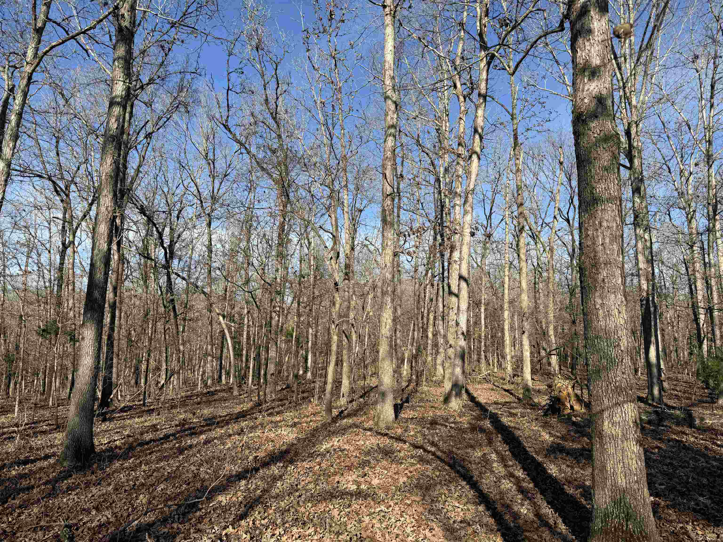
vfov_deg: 56.8
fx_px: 501
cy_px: 271
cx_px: 362
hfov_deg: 71.6
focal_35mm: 24
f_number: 1.78
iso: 80
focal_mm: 6.76
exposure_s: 1/2703
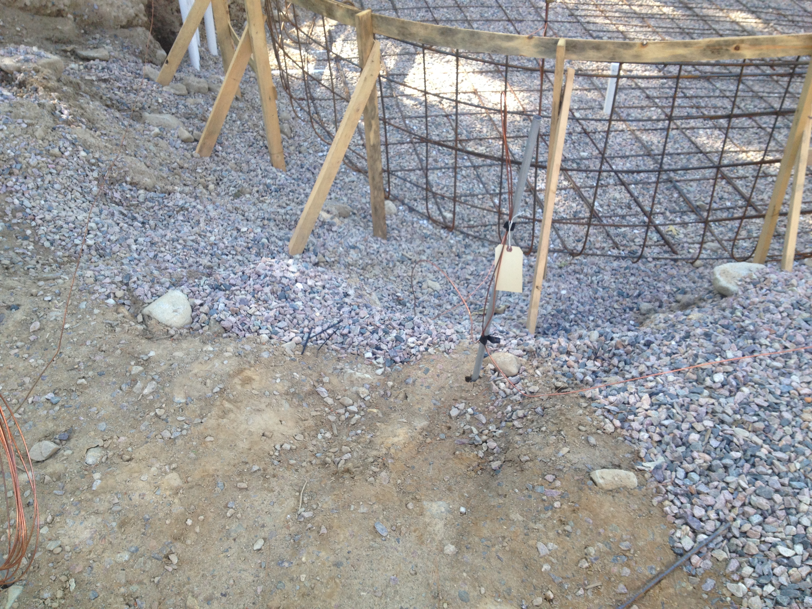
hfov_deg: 52.6
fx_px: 821
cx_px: 406
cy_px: 304
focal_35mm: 35
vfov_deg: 40.7
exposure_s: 1/143
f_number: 2.4
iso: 50
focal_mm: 4.28
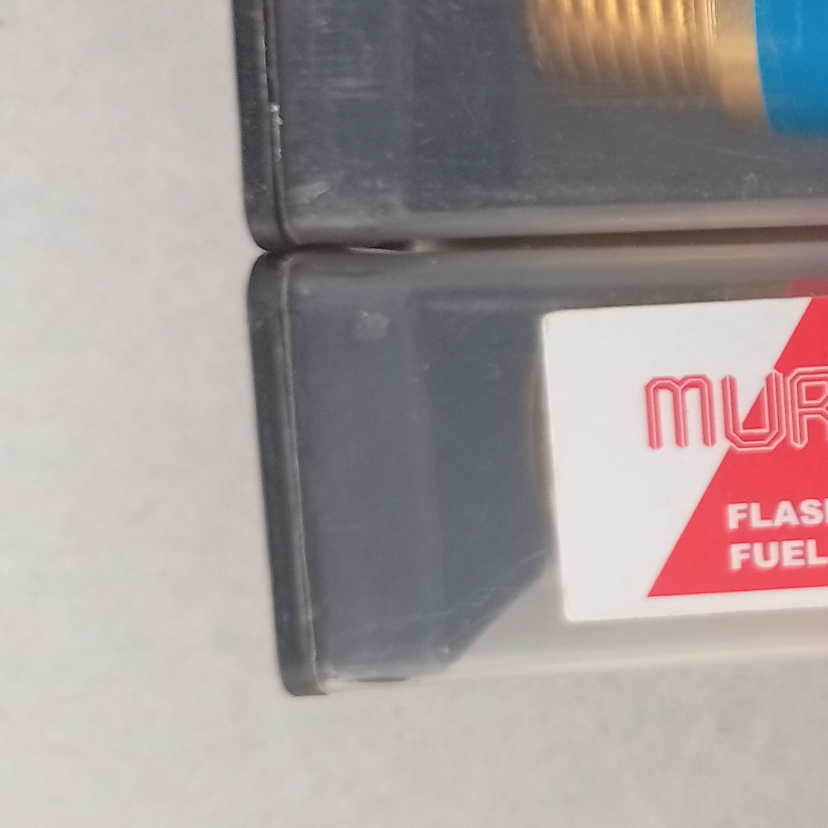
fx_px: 1867
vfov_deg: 24.8
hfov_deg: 22.2
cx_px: 1105
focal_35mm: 69
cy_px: 250
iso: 73
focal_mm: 3.84
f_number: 1.8
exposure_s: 1/50
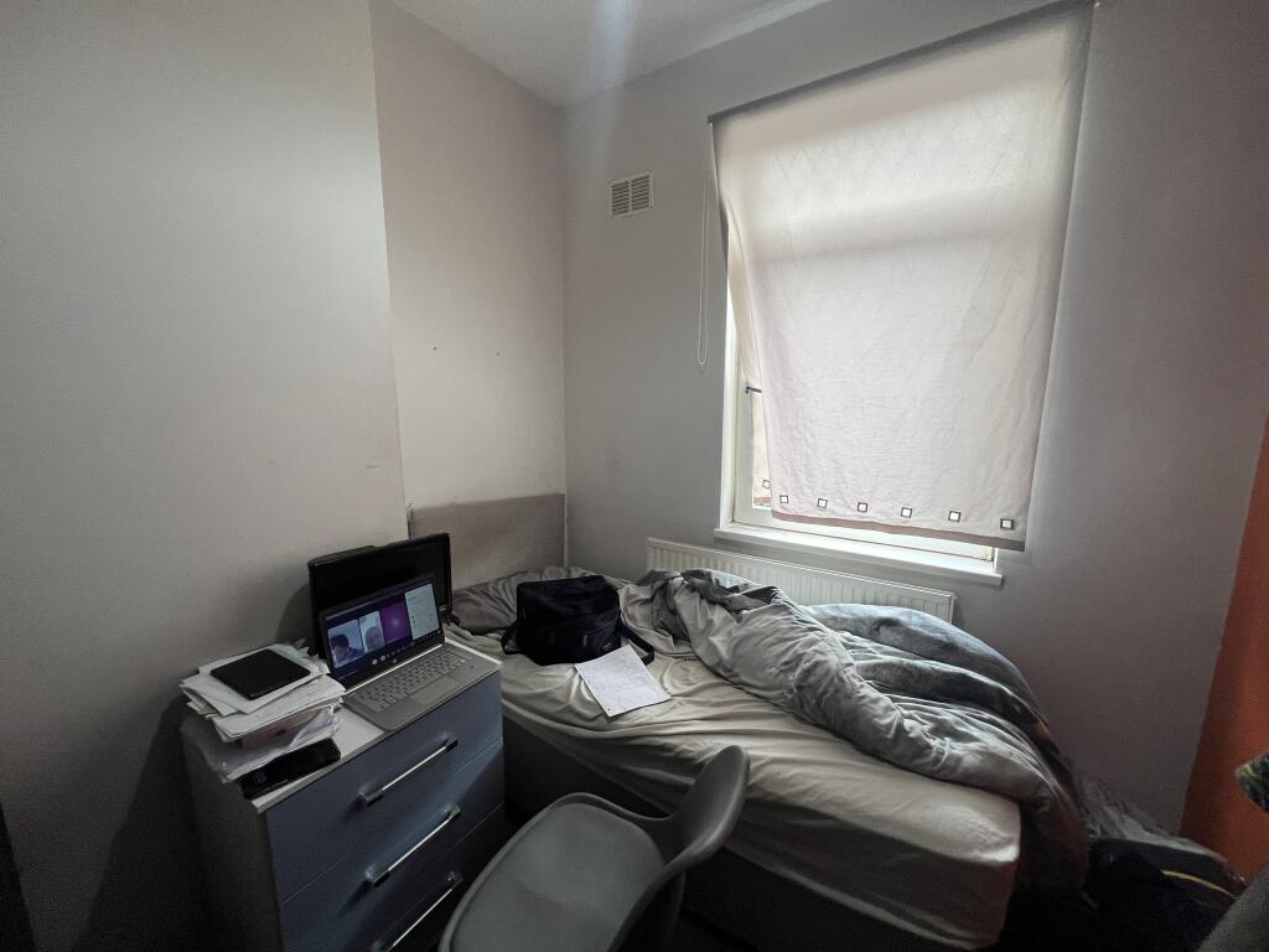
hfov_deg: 106.2
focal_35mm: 13
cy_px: 476
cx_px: 634
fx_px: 477
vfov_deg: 89.9
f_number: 1.8
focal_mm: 1.57
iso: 80
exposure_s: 1/99
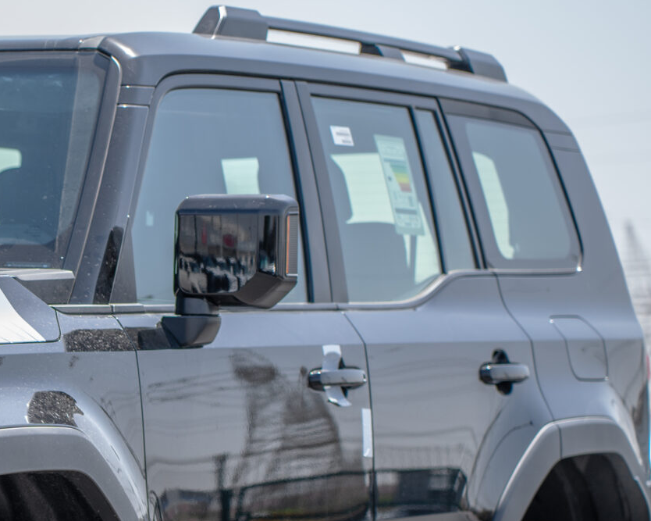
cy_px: 522
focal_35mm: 216
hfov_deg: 8.8
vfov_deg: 7.1
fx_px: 4161
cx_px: -172
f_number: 2.8
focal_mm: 75
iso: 100
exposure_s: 1/750
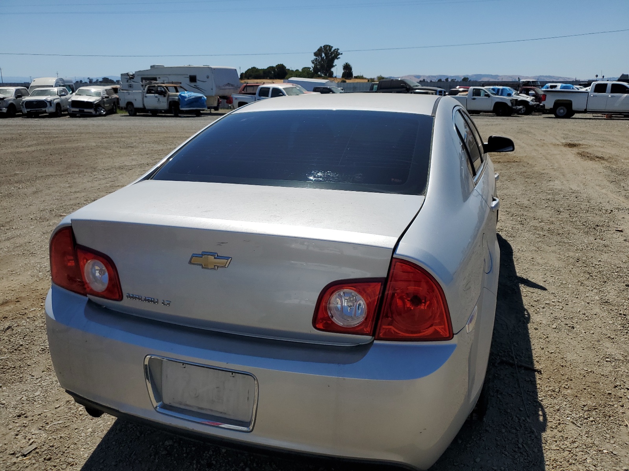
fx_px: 472
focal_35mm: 26
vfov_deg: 53.1
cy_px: 236
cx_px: 314
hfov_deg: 67.3
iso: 51
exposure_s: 1/10000
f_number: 1.5
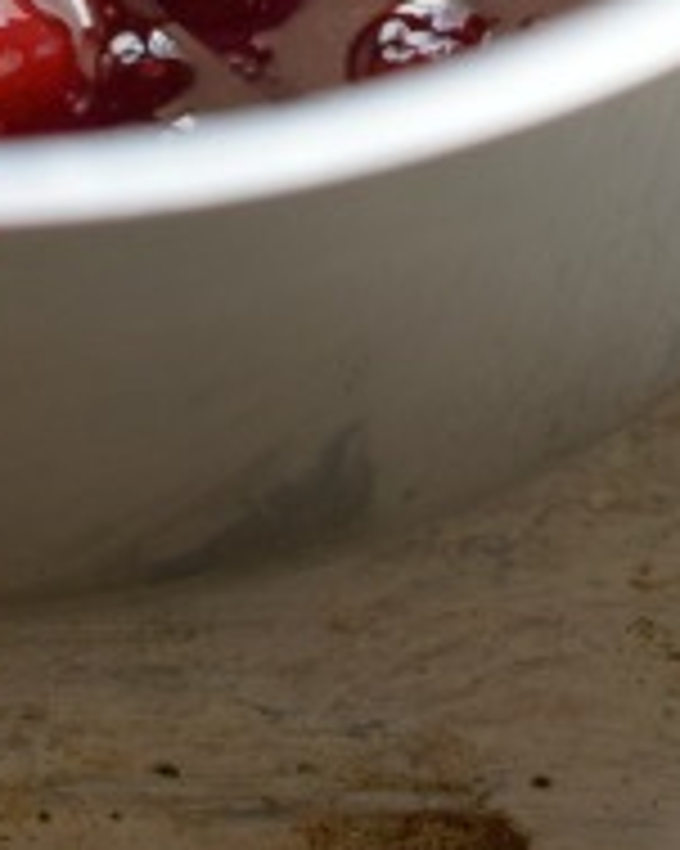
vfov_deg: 6.9
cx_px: -153
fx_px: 6747
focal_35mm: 268
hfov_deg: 5.7
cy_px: -998
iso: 400
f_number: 5
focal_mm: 40
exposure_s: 1/100
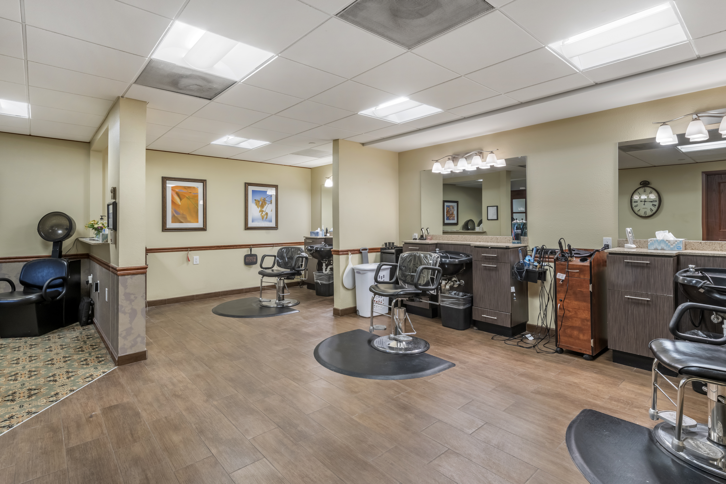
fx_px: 343
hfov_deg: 93.3
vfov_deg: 70.4
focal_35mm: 17
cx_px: 363
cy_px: 242
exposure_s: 1/25
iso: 400
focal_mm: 17
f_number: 11
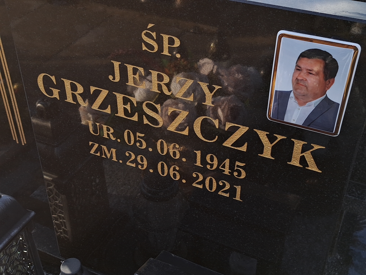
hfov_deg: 71.6
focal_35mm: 24
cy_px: 138
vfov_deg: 56.8
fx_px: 254
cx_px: 183
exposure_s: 1/189
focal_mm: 5.23
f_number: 1.8
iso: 50
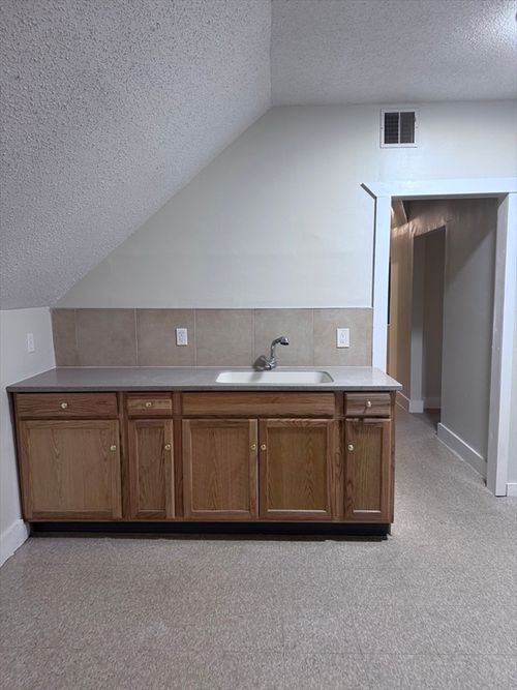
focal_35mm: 24
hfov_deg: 56.8
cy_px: 345
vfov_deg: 71.6
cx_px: 258
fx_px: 478
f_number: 1.78
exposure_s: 1/60
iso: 200
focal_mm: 6.76
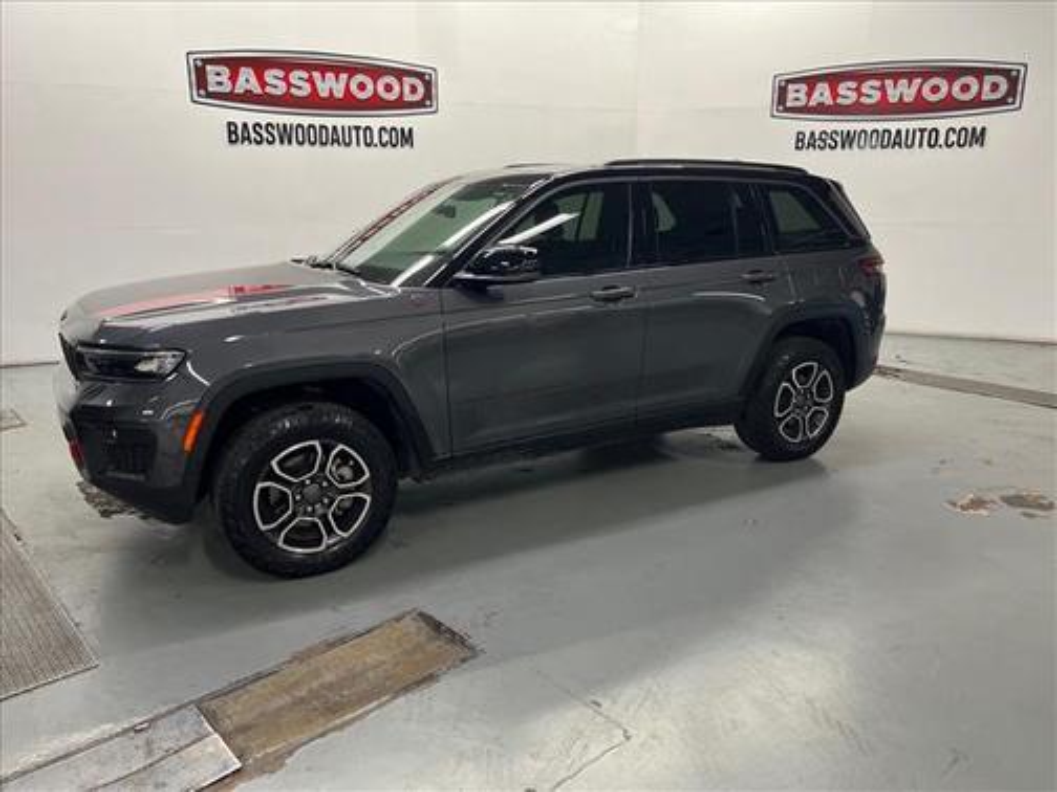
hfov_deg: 67.3
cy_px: 396
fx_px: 794
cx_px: 528
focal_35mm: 26
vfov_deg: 53.1
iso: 125
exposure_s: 1/60
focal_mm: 5.7
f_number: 1.5
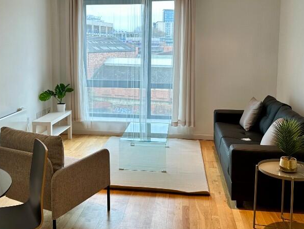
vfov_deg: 34.9
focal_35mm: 41
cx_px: 123
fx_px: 360
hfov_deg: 45.5
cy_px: 81
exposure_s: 1/100
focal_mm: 6.86
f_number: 1.78
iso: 80
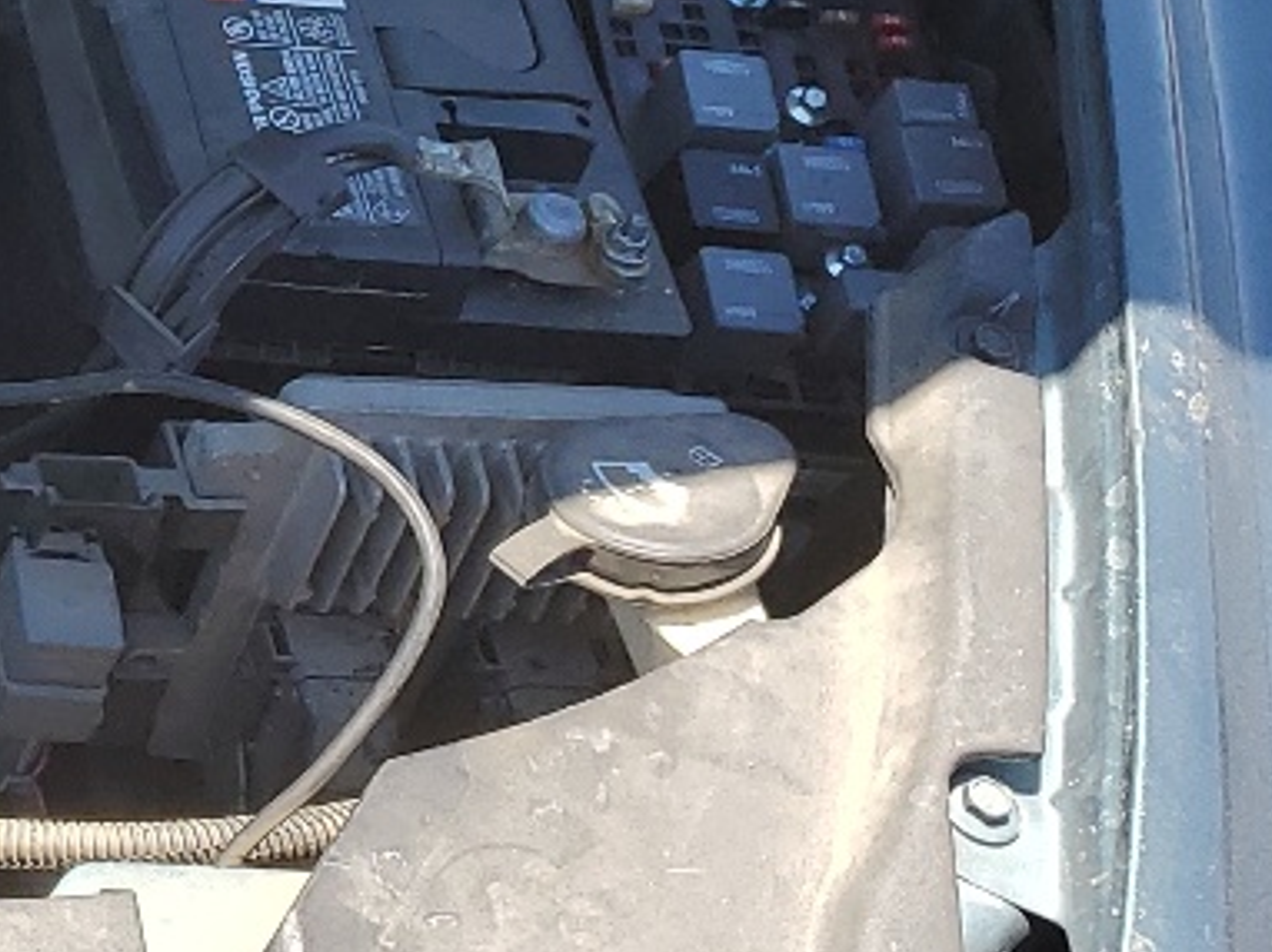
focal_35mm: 109
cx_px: -1102
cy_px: -173
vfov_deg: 13.2
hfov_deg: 15.3
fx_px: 4003
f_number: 1.5
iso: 50
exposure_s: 1/1111
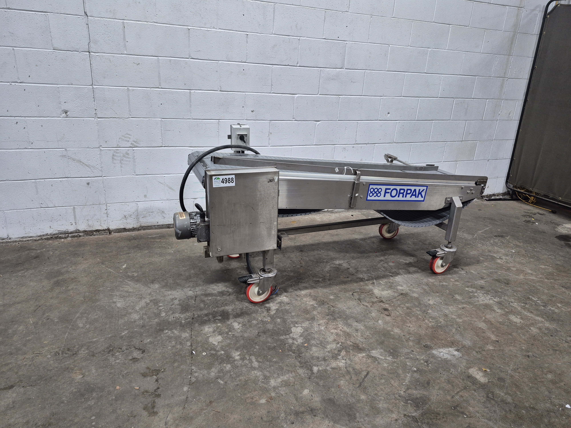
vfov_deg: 58.9
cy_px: 214
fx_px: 379
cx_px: 286
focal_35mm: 23
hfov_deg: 73.9
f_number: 1.8
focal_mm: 5.4
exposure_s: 1/120
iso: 320
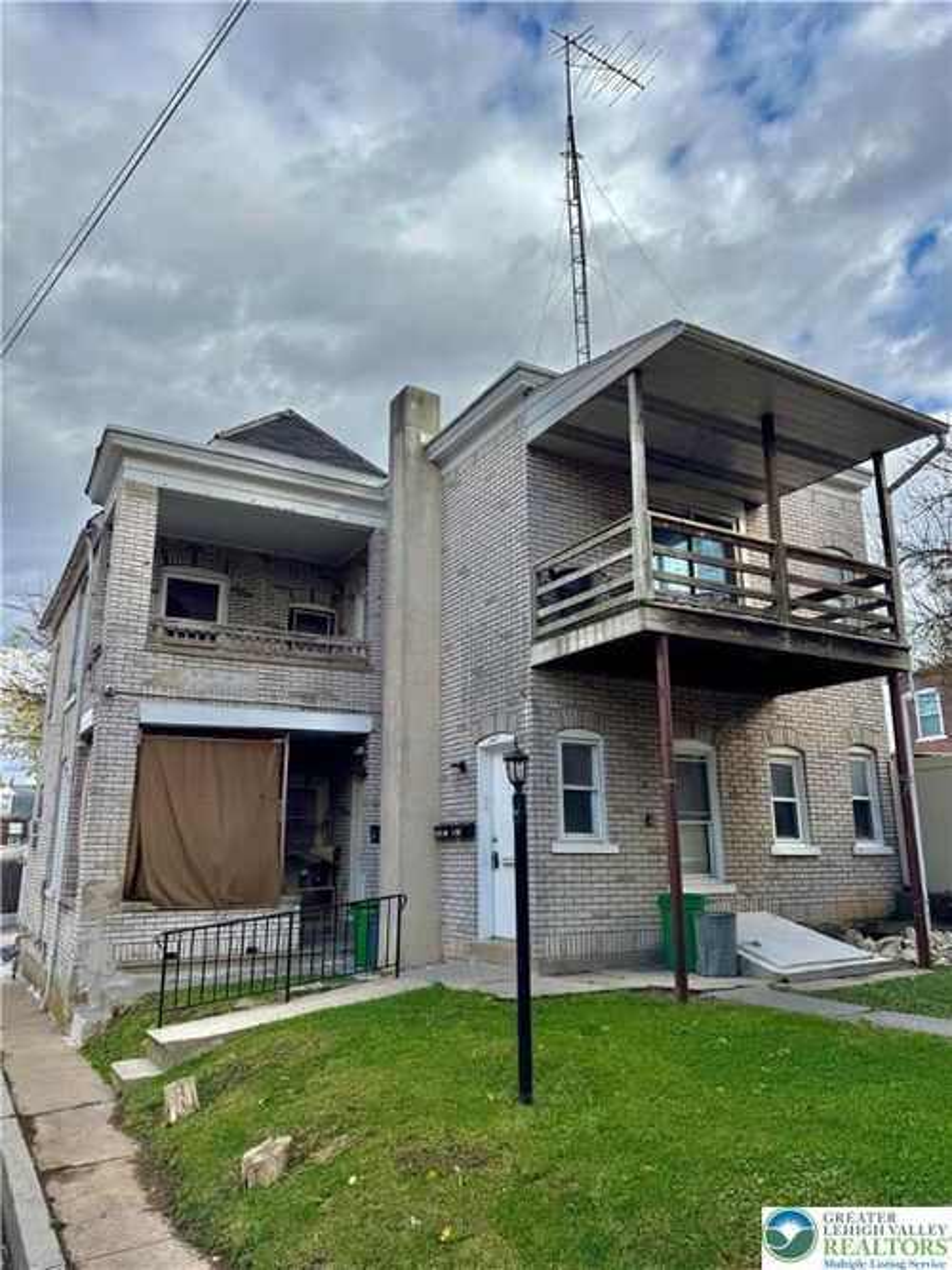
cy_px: 635
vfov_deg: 71.6
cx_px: 476
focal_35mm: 24
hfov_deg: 56.8
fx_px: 880
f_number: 1.78
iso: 80
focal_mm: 6.76
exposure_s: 1/3413
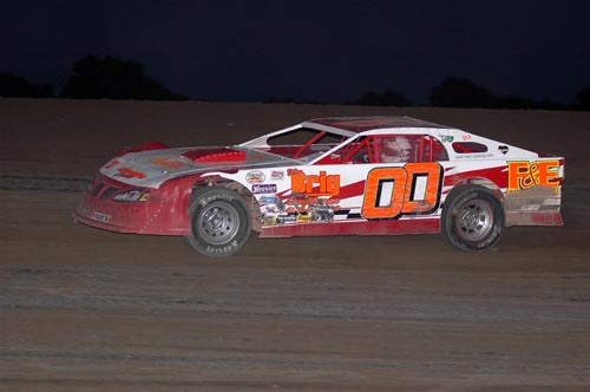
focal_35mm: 142
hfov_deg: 14.4
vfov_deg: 9.6
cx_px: 295
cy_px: 196
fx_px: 2332
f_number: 2.8
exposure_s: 1/500
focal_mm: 95
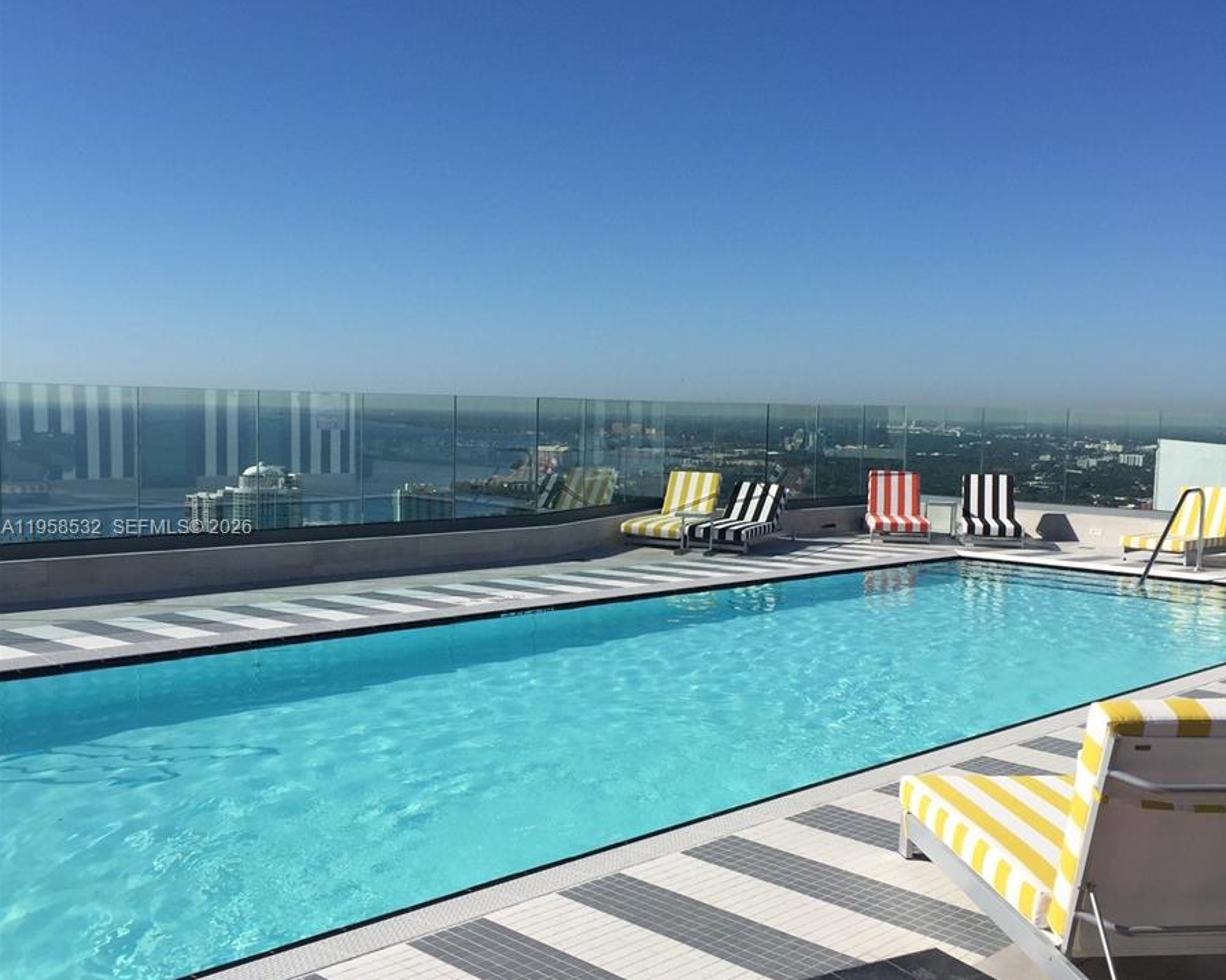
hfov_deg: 47.9
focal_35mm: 38
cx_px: 616
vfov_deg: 39.1
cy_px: 529
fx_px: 1379
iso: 32
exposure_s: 1/3968
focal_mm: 4.15
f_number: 2.2
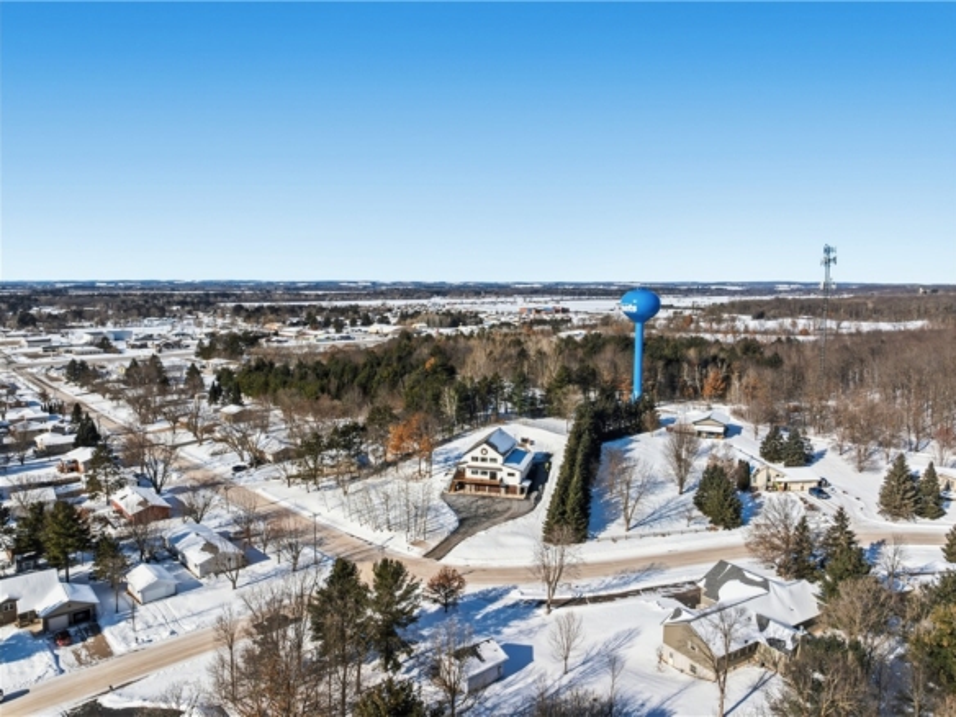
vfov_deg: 56.8
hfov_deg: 71.6
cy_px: 358
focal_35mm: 24
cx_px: 478
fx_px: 663
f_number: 5.6
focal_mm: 12.3
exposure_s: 1/1000
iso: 100
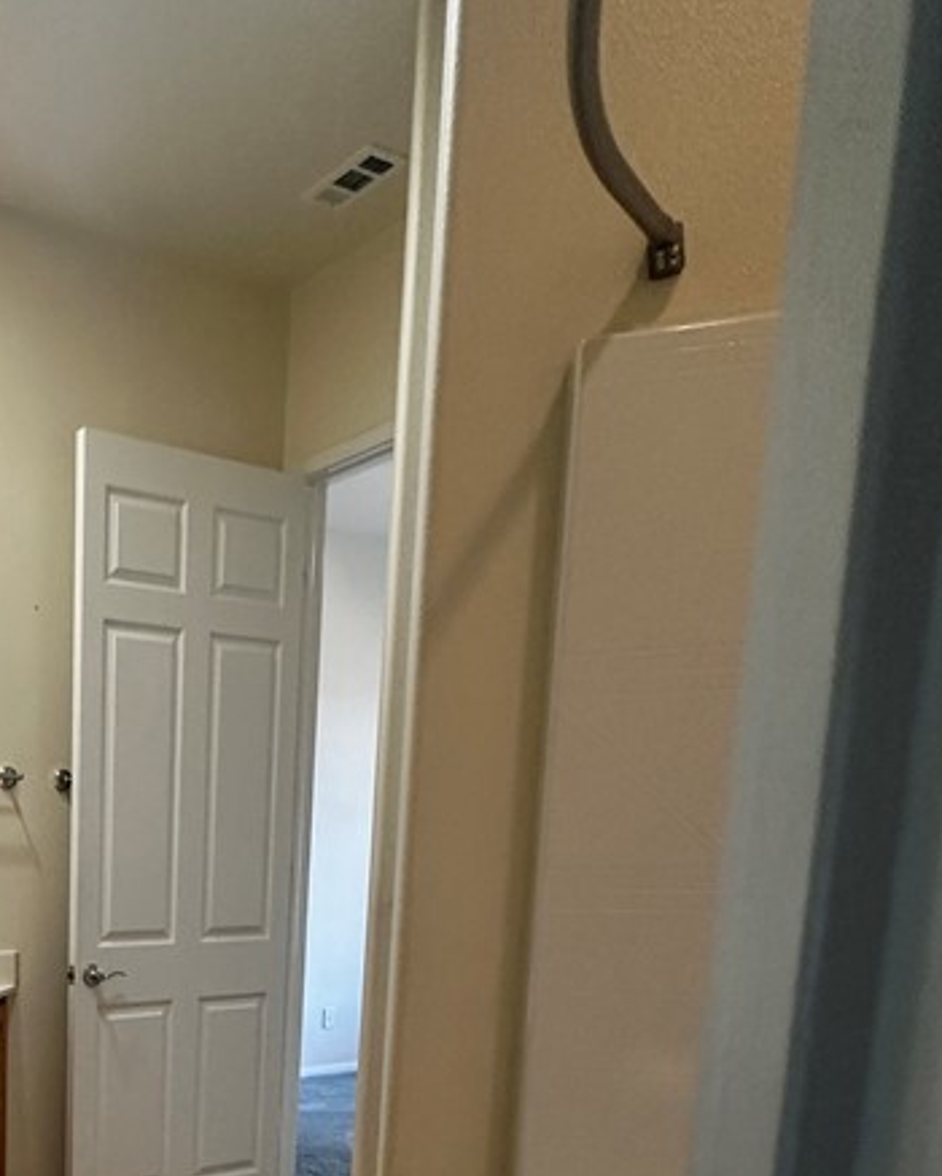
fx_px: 1114
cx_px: -75
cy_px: 1028
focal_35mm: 32
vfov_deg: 50.3
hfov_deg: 38.5
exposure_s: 1/60
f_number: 2.2
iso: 250
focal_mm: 2.22
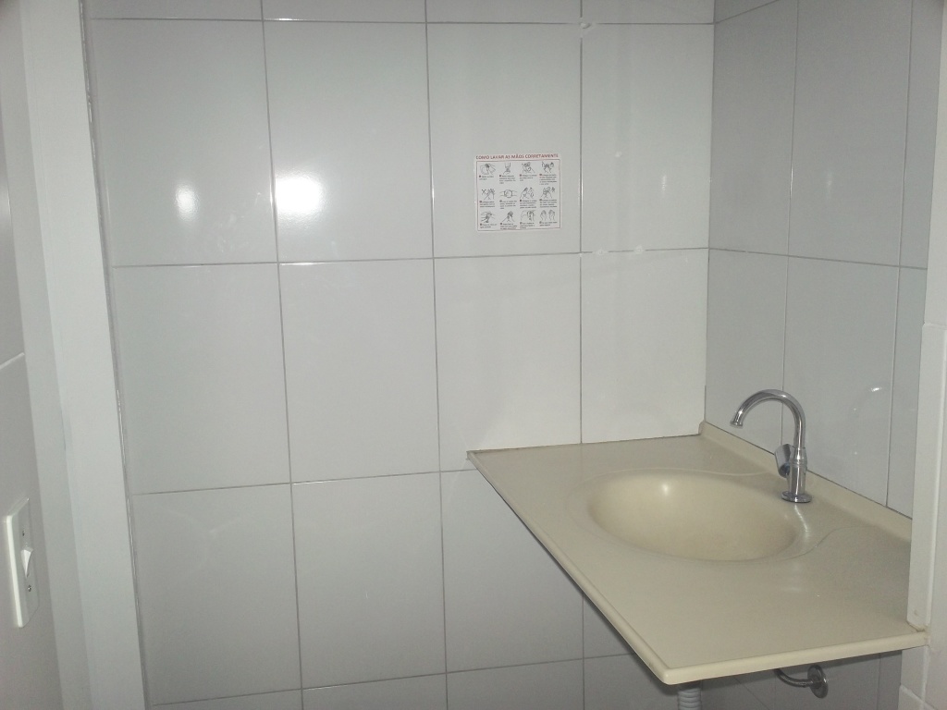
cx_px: 474
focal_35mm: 38
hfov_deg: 49.0
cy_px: 355
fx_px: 1040
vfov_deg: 37.7
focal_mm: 6.3
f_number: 4.5
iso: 160
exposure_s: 1/60
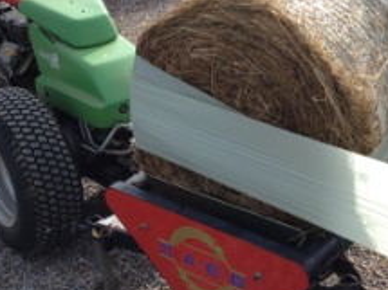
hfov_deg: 26.6
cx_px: 236
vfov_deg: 20.1
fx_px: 818
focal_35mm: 73
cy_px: 99
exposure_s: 1/905
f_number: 2.4
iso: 64
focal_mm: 4.28
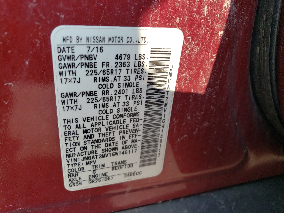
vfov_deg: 53.1
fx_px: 213
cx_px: 142
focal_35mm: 26
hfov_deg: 67.3
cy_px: 106
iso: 50
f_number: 1.5
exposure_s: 1/1111
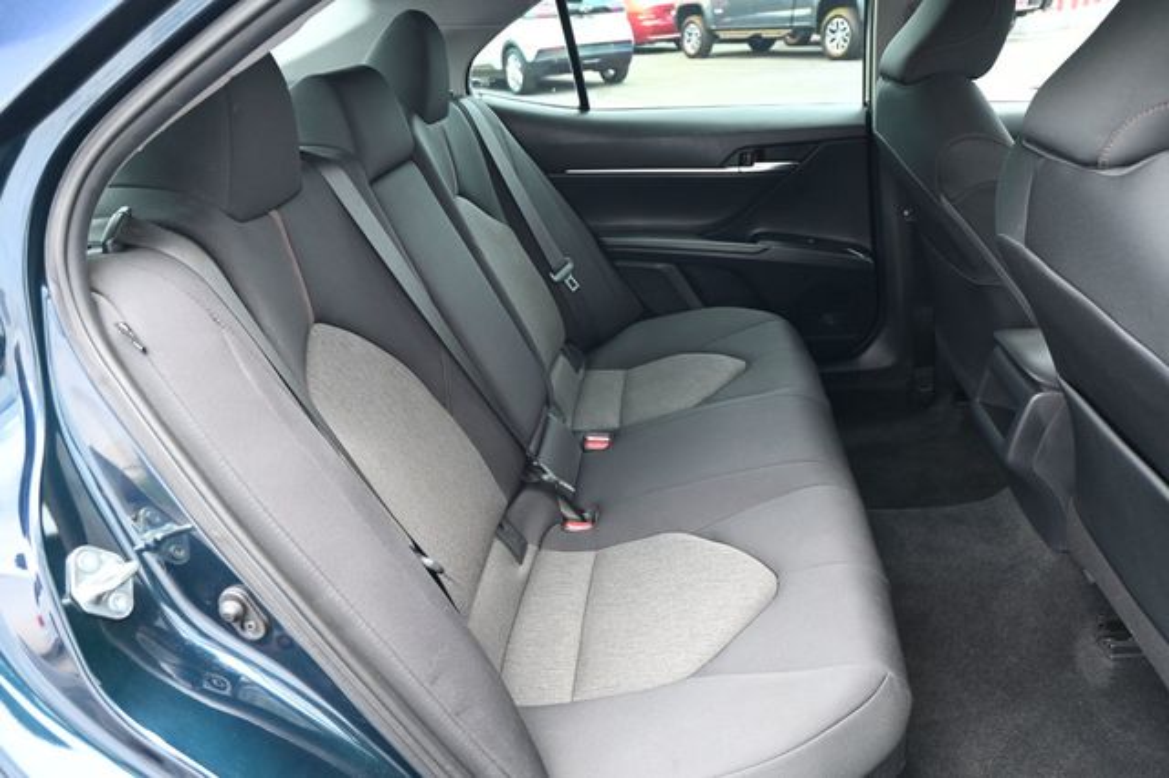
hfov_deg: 67.4
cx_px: 584
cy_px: 389
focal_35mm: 27
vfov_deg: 47.9
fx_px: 876
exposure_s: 1/125
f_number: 3.5
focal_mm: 18
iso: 800
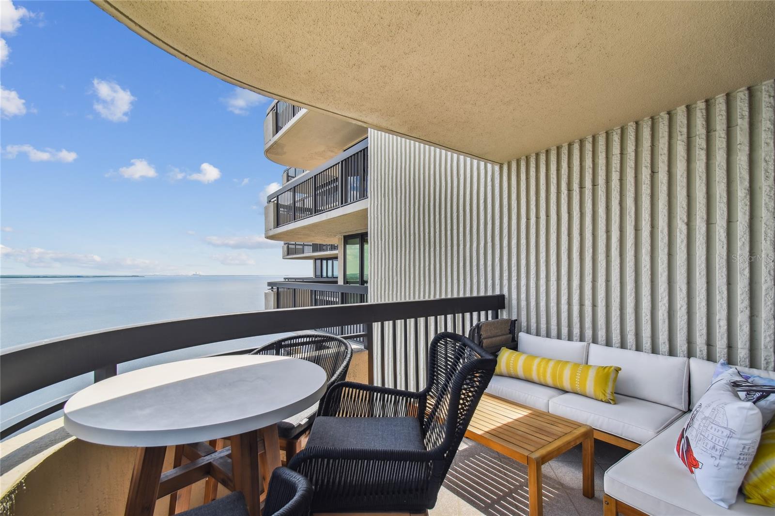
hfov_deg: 100.4
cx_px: 388
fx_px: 323
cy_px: 258
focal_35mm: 15
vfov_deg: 77.3
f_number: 7.1
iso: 100
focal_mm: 10
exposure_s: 1/125
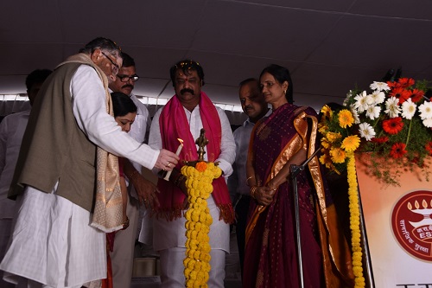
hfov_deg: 41.1
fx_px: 576
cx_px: 216
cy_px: 144
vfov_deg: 28.1
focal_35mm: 48
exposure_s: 1/125
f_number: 10
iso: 200
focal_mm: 48
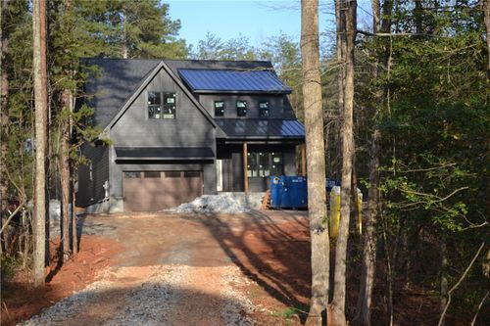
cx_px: 245
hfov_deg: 24.6
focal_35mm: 82
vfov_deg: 16.5
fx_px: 1122
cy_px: 163
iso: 100
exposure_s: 1/125
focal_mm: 55
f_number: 5.6
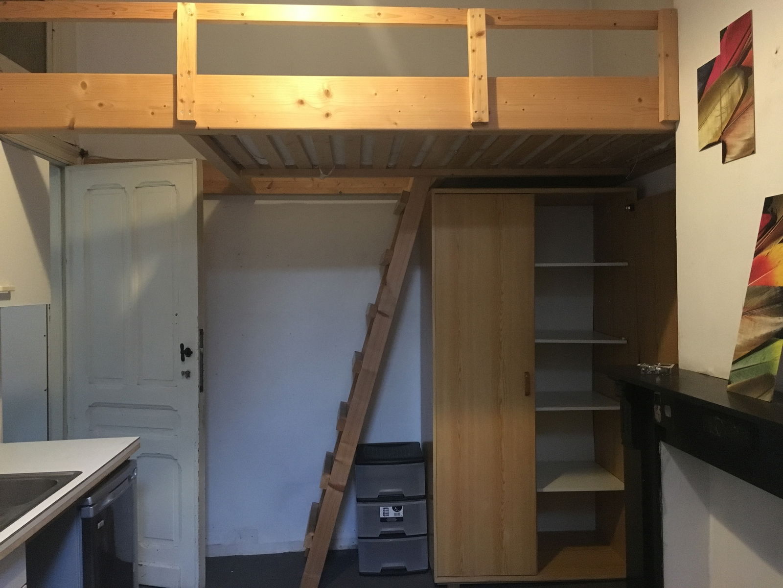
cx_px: 392
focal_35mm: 29
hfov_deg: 61.7
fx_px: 656
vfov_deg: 48.2
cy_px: 294
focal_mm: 4.15
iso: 320
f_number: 2.2
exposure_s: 1/17
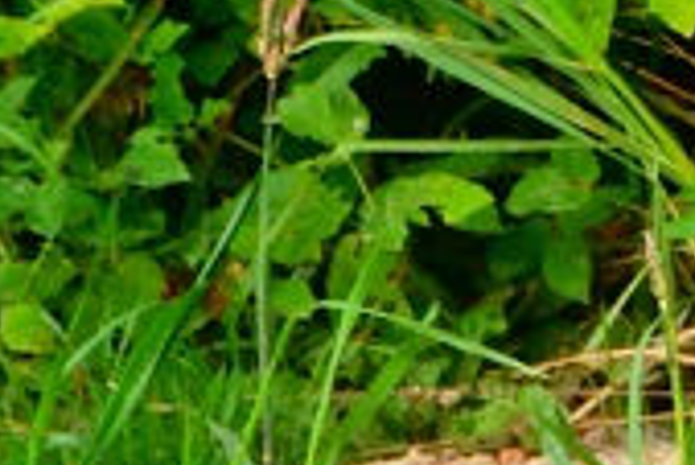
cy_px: 625
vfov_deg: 4.0
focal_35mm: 339
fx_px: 6550
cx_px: 1275
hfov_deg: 6.0
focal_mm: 15.16
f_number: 5
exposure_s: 1/125
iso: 100
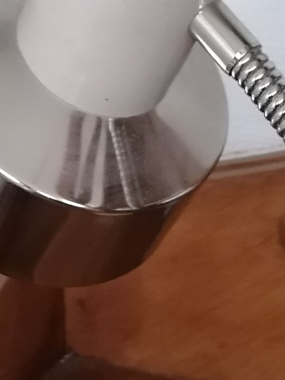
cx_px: 150
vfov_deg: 19.9
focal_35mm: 97
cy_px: 325
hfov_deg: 15.2
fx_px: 1065
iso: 1250
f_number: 1.8
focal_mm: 4.75
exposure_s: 1/16.7
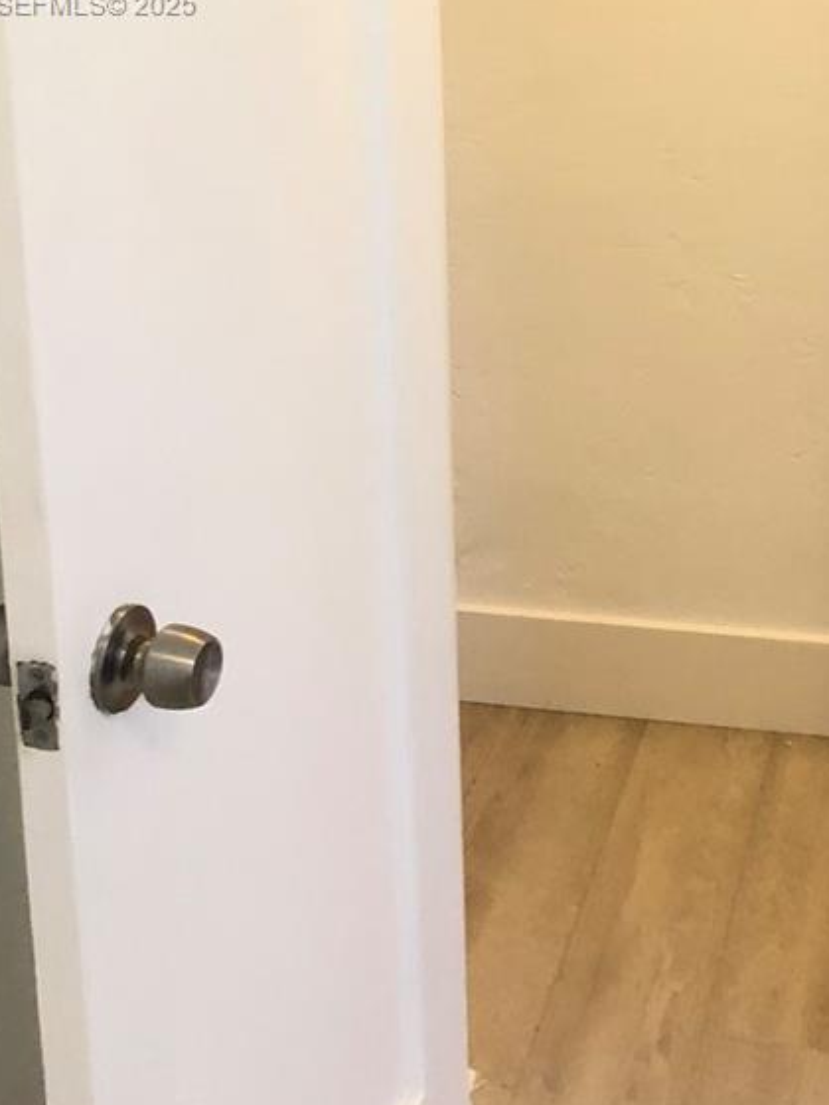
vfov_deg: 30.0
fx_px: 1916
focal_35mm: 60
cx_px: 716
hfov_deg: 23.9
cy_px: 6
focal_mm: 4
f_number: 1.8
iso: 80
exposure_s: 1/15
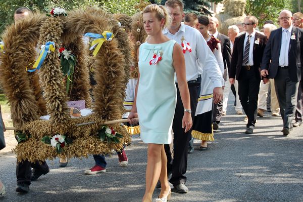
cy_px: 101
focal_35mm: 78
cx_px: 152
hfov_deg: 26.0
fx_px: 656
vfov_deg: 17.5
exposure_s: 1/125
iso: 200
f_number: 5.6
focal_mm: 52
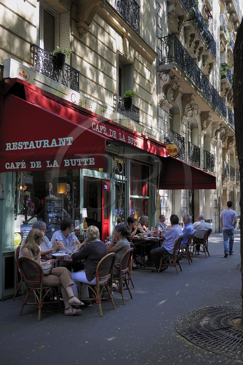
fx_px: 344
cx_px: 122
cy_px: 182
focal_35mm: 34
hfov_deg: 38.9
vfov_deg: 55.8
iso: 200
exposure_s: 1/160
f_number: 2.8
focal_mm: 34
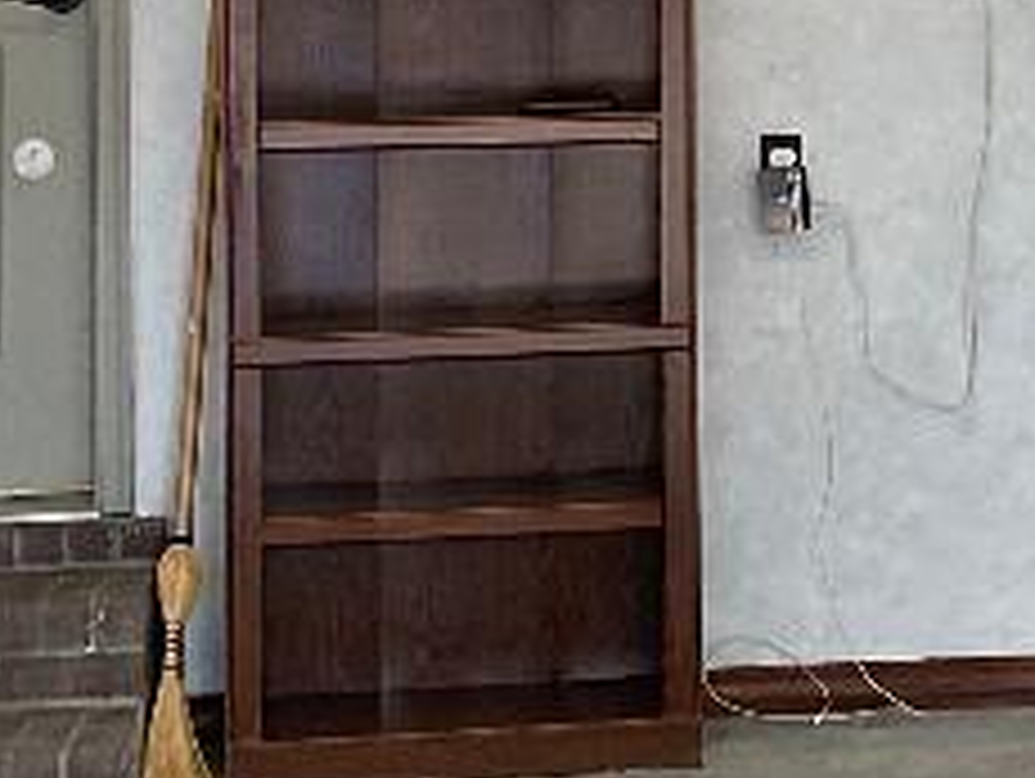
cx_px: 1130
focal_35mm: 129
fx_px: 3861
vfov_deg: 11.3
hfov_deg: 14.9
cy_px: -171
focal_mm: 3
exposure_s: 1/120
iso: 32
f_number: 1.8
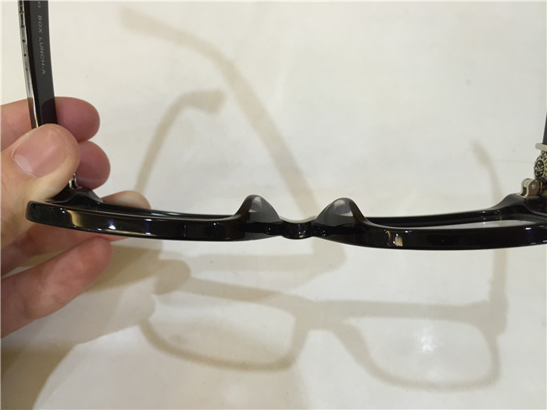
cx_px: 274
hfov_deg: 61.7
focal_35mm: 29
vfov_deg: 48.2
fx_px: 458
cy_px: 205
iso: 125
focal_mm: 4.15
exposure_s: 1/33
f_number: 2.2
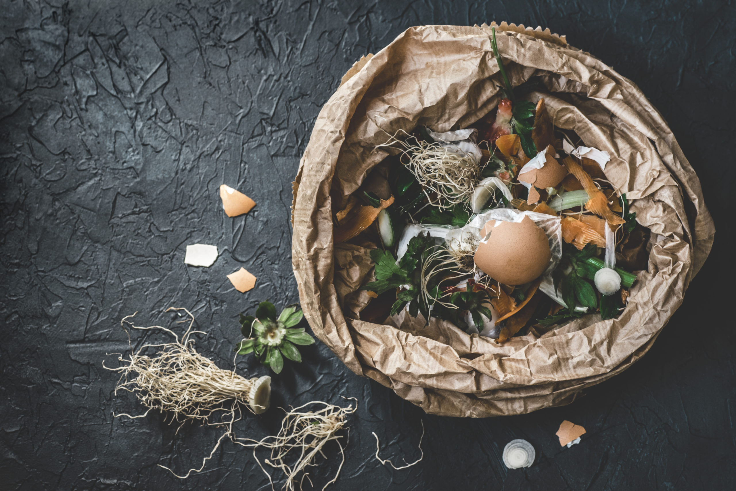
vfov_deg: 10.2
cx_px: 368
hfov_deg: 15.2
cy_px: 246
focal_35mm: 135
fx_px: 2760
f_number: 9
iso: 200
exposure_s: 1/40
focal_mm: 90
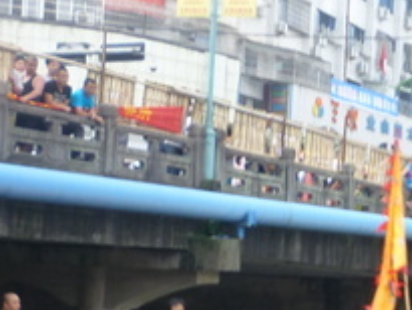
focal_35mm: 106
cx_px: 601
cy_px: 277
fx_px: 1262
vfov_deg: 13.9
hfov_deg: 16.9
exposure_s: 1/40
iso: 80
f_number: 3.3
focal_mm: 5.2
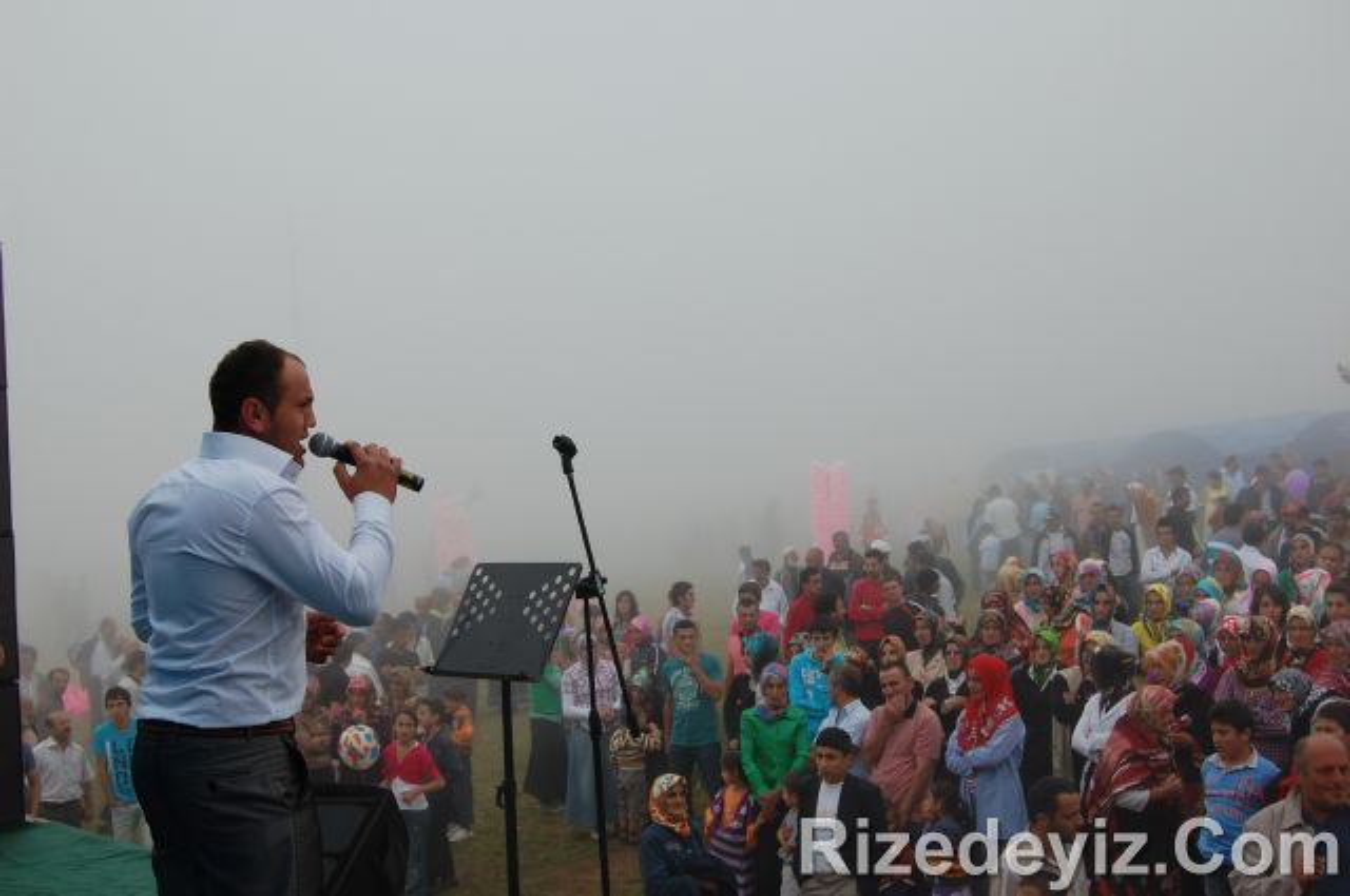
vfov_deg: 26.4
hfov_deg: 38.9
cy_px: 448
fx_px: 1910
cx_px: 675
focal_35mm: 51
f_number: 8
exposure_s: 1/250
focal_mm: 34
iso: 200
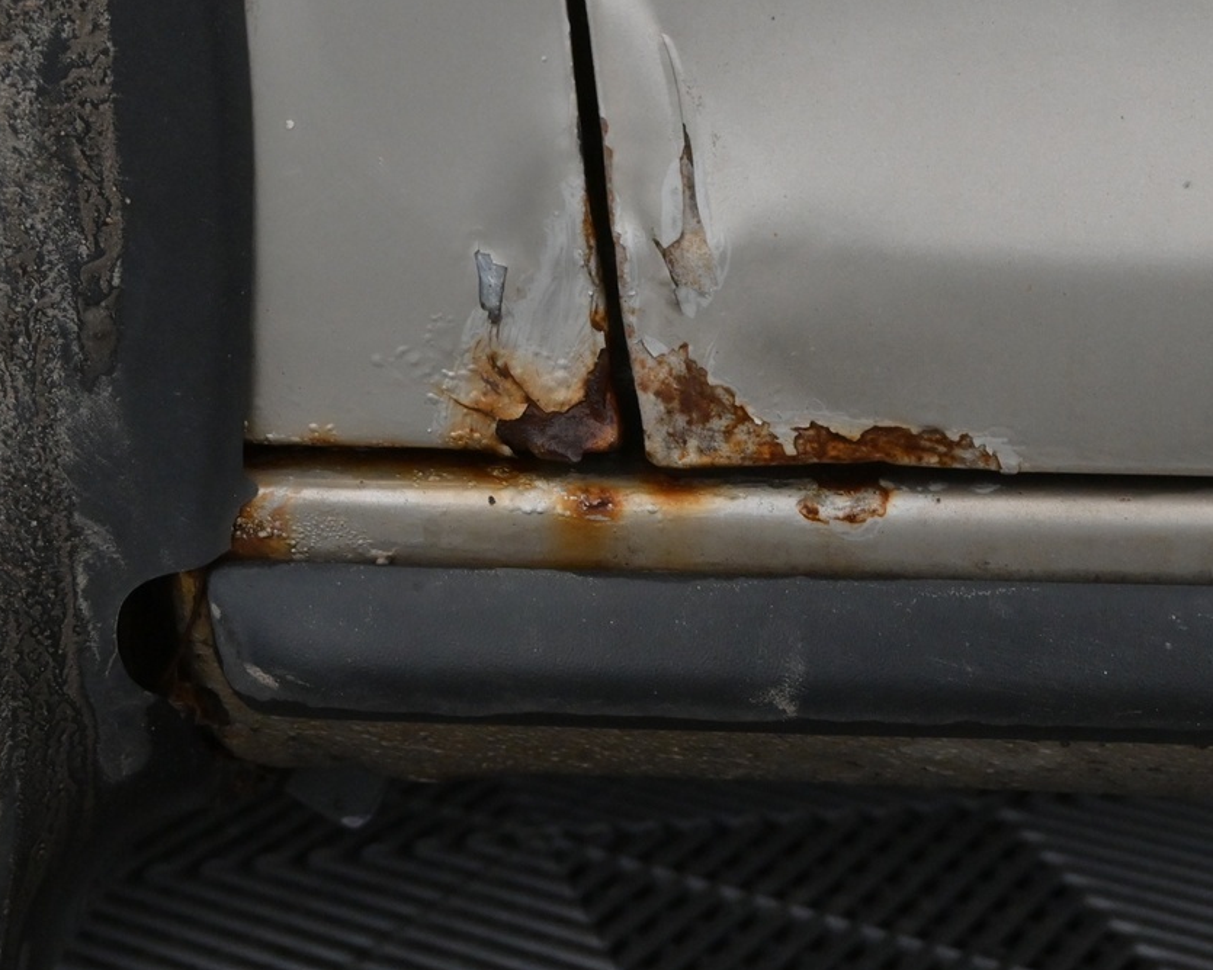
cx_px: 614
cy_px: 357
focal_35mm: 71
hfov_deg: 26.8
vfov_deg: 21.5
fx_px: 2549
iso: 2500
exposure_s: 1/100
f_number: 5
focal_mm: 26
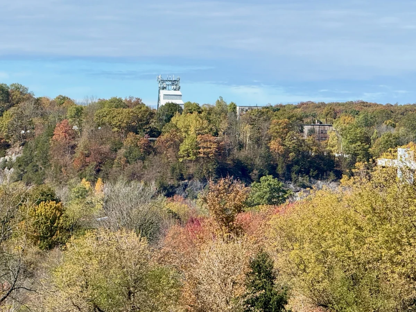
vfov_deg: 12.3
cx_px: 208
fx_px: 1442
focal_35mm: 120
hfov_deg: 16.4
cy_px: 156
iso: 64
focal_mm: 15.66
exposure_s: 1/1916
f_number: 2.8
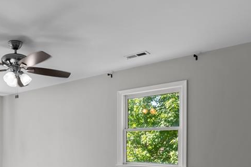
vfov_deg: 37.2
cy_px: 139
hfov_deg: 53.2
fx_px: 237
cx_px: 61
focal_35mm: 34
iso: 320
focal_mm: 16
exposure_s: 1/25
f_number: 7.1
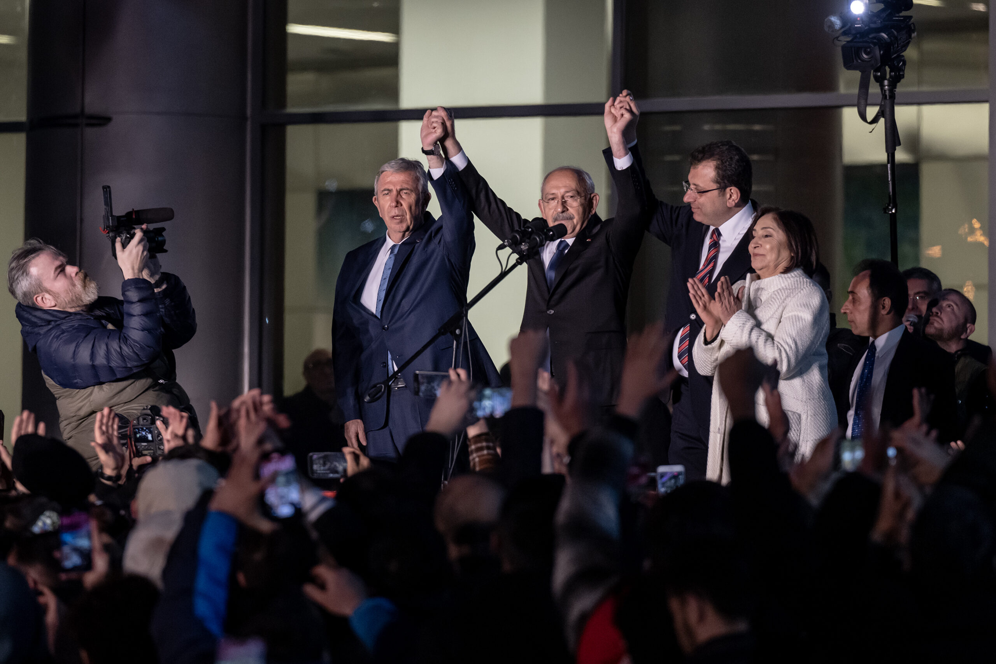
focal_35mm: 200
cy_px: 332
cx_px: 498
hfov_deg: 10.3
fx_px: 5533
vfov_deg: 6.9
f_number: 3.5
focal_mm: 200
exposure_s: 1/500
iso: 2000
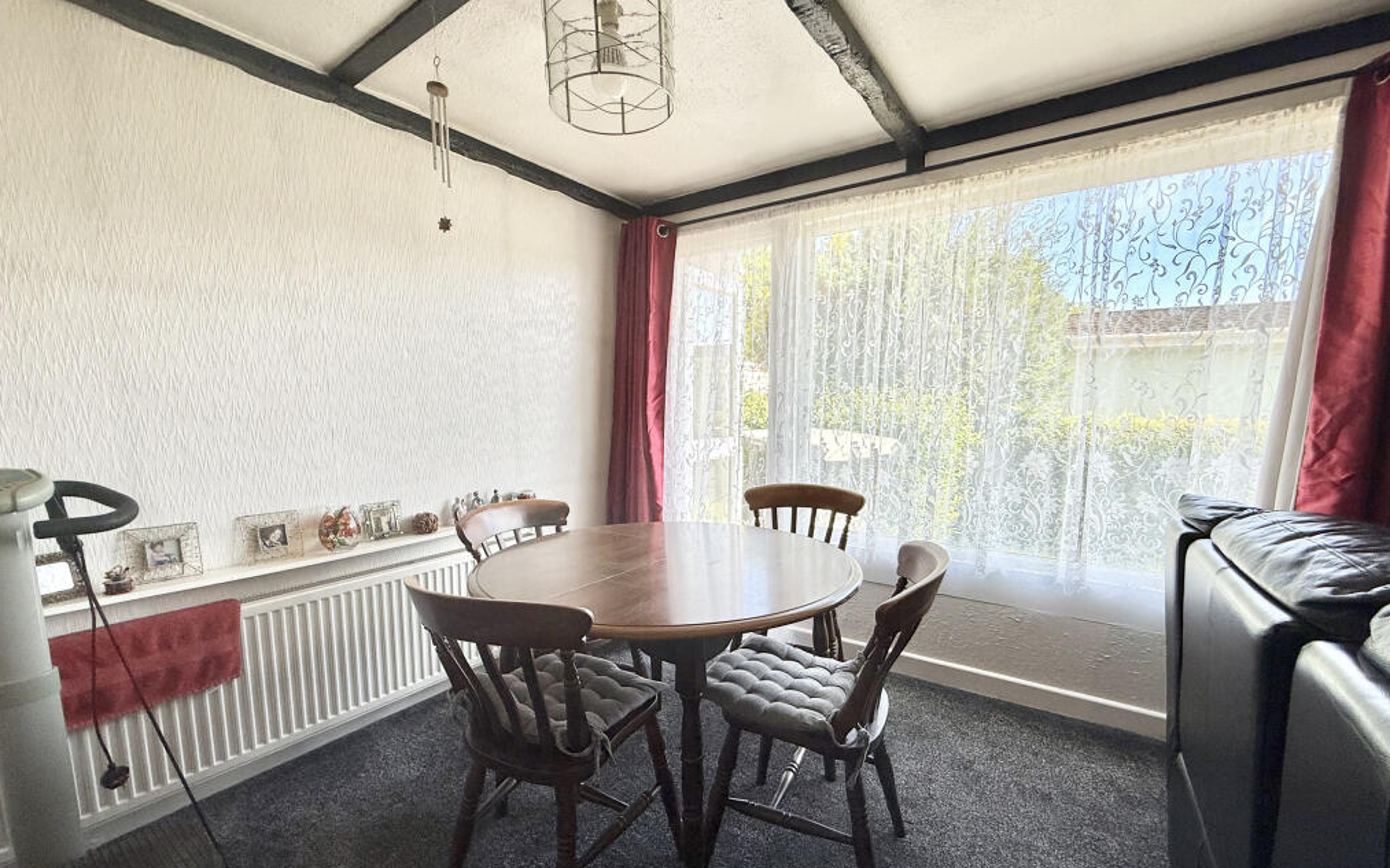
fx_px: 568
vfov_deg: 74.5
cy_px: 481
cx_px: 700
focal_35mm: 15
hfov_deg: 101.5
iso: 50
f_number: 2.2
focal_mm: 2.22
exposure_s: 1/151
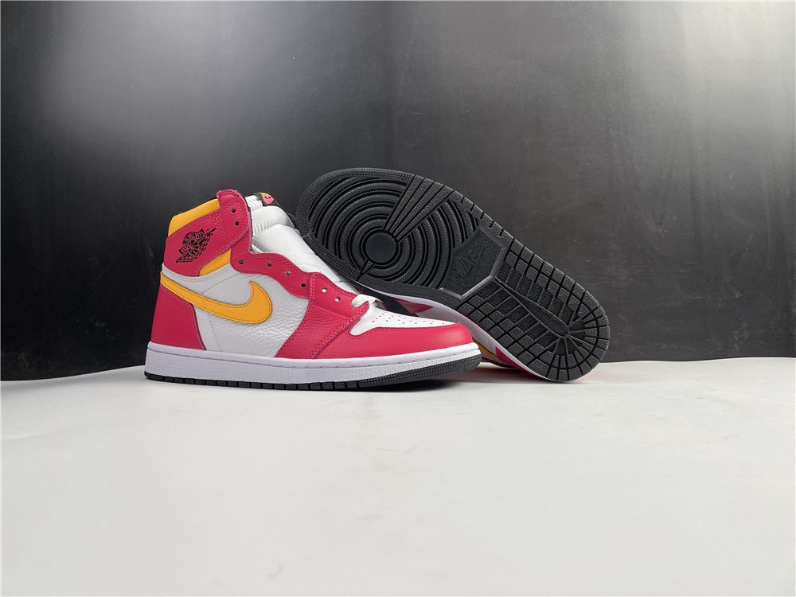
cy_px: 298
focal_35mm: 26
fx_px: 598
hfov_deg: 67.3
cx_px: 398
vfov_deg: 53.1
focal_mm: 4.2
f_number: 1.6
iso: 80
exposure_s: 1/121
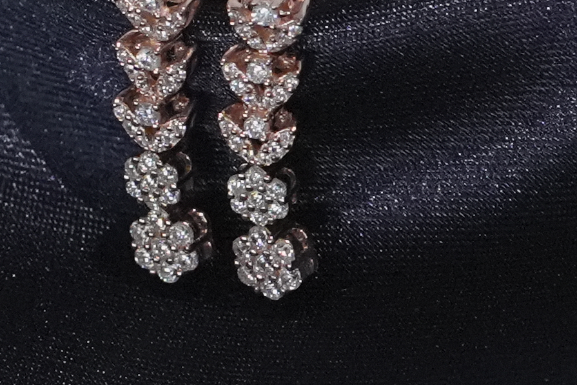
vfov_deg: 2.1
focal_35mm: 654
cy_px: 103
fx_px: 10483
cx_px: 768
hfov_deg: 3.1
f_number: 7.1
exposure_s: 1/160
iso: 8000
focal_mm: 85
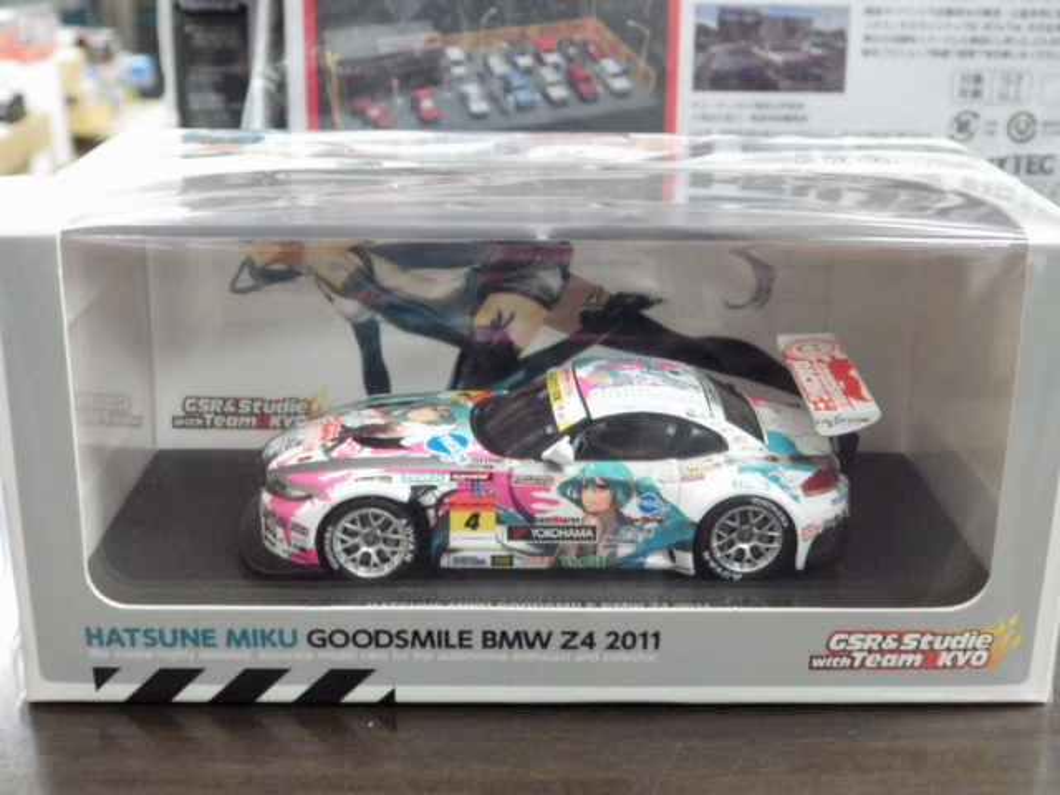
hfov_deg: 38.2
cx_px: 530
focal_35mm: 50
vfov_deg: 29.1
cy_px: 398
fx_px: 1531
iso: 1250
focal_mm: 9
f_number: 3.8
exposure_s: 1/25
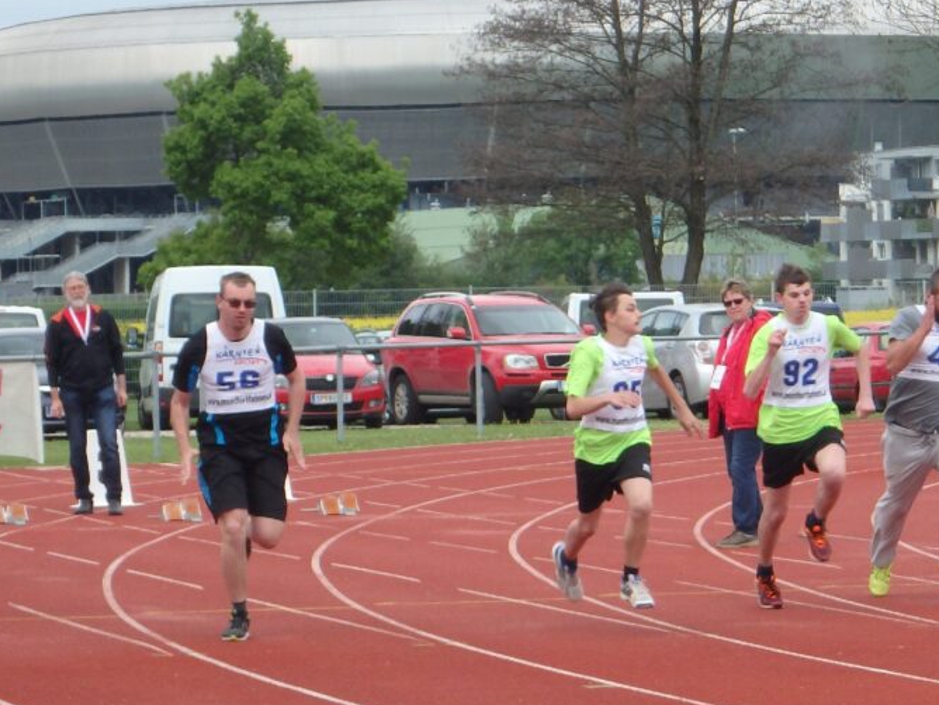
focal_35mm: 161
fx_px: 4367
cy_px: 418
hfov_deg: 12.3
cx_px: 530
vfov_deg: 9.2
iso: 125
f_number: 5.7
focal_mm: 18.7
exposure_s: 1/250
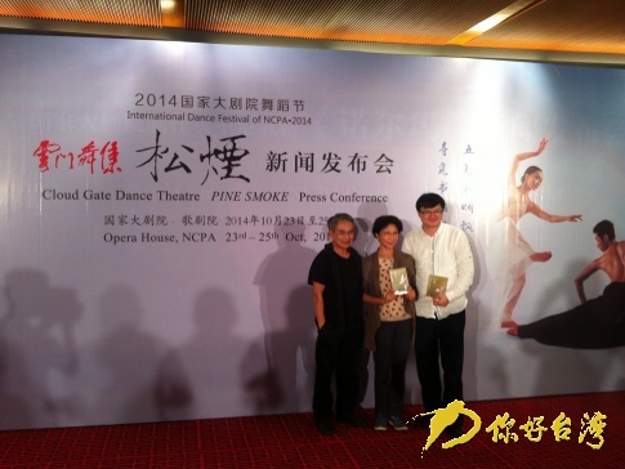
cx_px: 308
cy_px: 231
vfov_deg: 39.7
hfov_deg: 51.3
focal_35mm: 36
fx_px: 650
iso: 80
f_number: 2.8
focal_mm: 3.85
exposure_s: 1/20
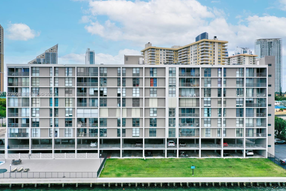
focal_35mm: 29
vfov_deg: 45.0
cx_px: 145
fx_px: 230
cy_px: 94
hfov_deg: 63.7
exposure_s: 1/800
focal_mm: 10.3
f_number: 6.3
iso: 100
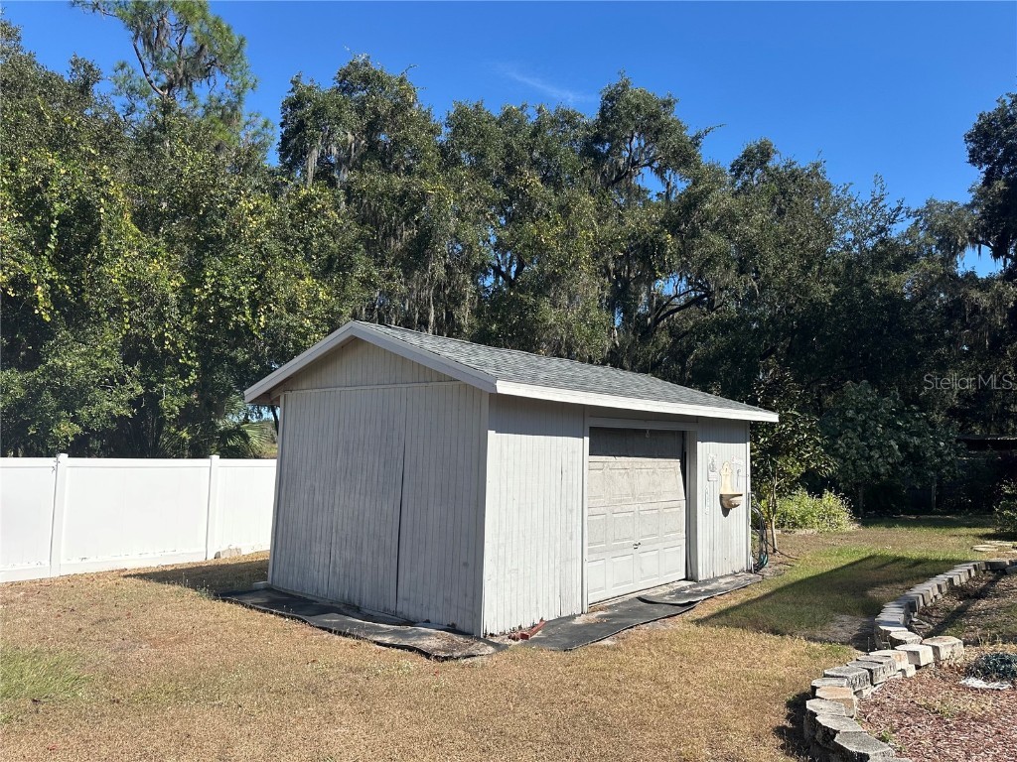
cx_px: 508
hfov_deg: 71.6
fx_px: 705
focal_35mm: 24
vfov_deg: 56.8
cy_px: 381
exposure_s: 1/4016
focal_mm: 6.86
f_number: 1.78
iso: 80
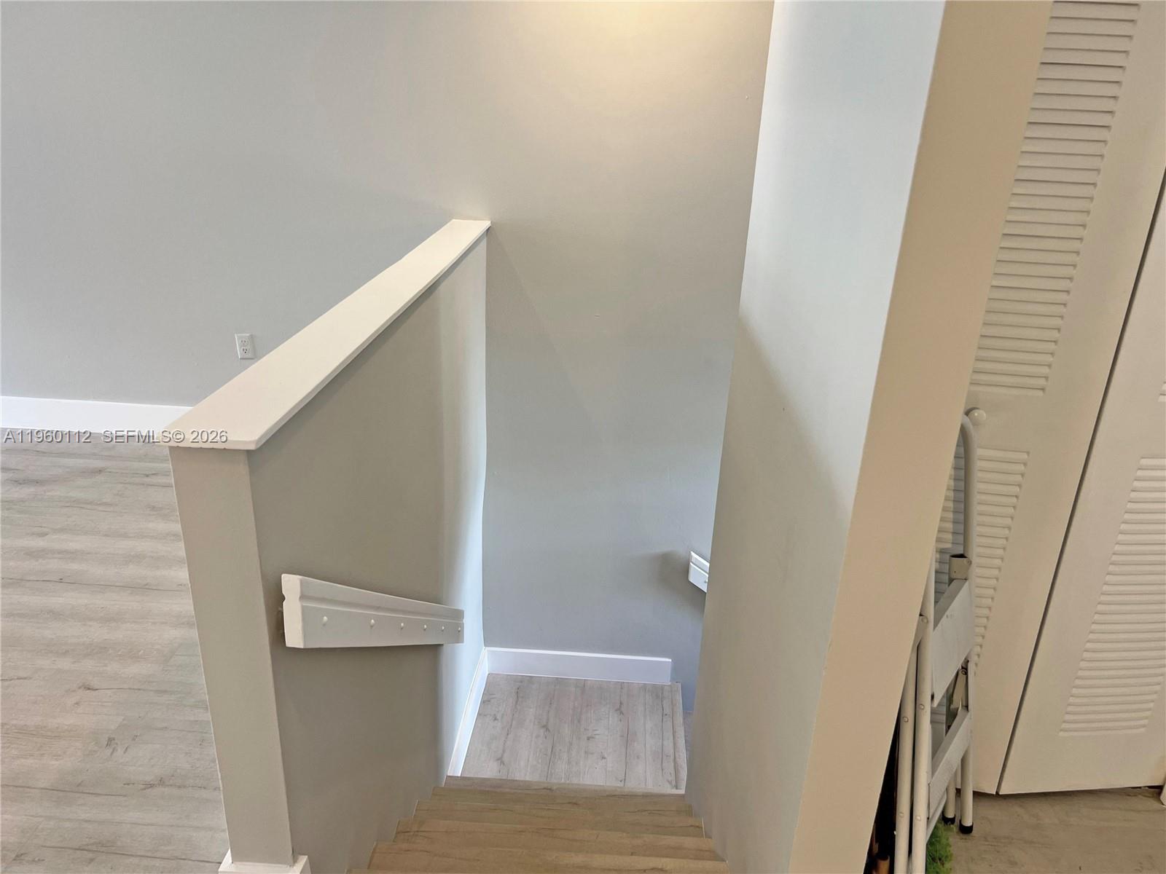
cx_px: 583
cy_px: 437
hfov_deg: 67.3
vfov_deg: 53.1
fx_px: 876
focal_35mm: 26
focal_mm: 5.7
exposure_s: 1/60
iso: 64
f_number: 1.5
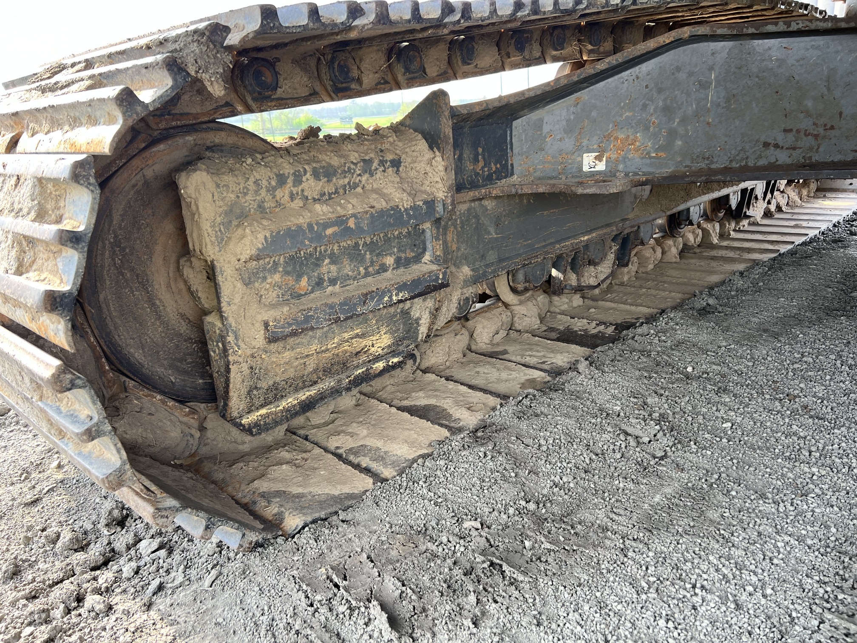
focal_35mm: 26
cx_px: 428
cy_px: 322
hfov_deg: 67.3
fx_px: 644
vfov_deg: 53.1
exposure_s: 1/175
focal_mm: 5.7
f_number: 1.5
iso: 50
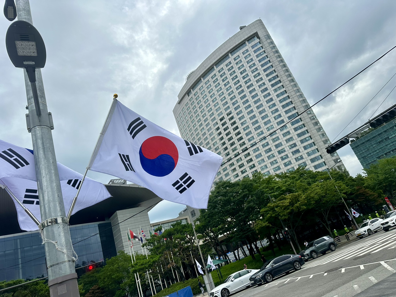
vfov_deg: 56.8
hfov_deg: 71.6
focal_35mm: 24
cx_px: 198
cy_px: 148
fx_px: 275
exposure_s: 1/3861
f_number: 1.78
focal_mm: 6.86
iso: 80
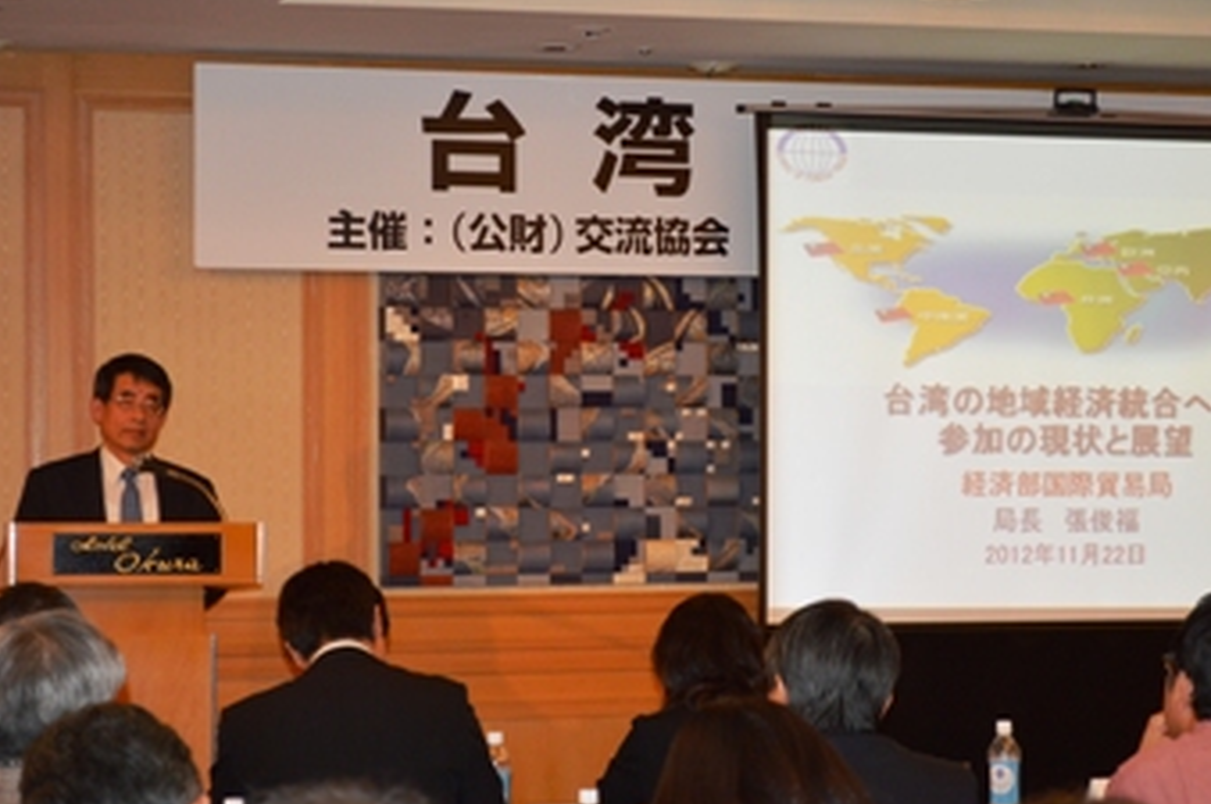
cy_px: 411
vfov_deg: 14.1
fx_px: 3258
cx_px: 613
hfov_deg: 21.1
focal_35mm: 97
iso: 640
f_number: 5.6
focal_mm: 52
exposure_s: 1/60
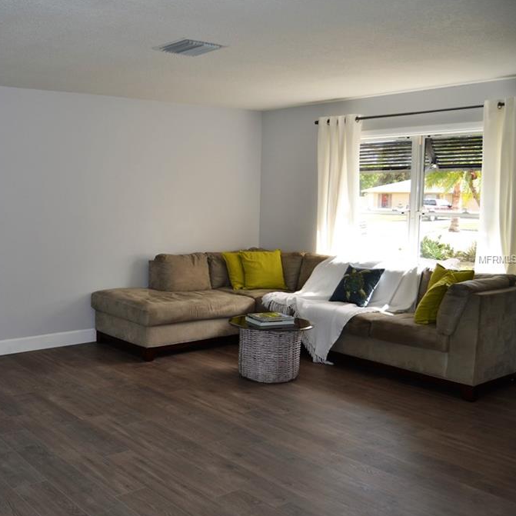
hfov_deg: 45.5
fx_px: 590
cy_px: 259
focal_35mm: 35
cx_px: 128
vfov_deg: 47.2
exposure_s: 1/125
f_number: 4
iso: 160
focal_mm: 18
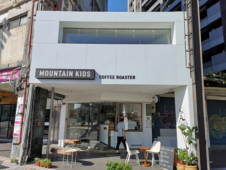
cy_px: 85
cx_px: 113
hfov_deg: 65.3
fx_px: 176
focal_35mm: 27
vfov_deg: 51.4
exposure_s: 1/2381
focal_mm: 3.95
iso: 50
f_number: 1.8
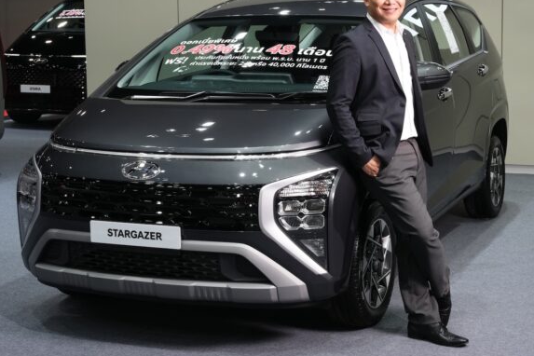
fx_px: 994
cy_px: 123
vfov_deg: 20.3
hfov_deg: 29.9
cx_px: 356
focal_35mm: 67
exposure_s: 1/125
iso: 1250
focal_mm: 50
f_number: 10
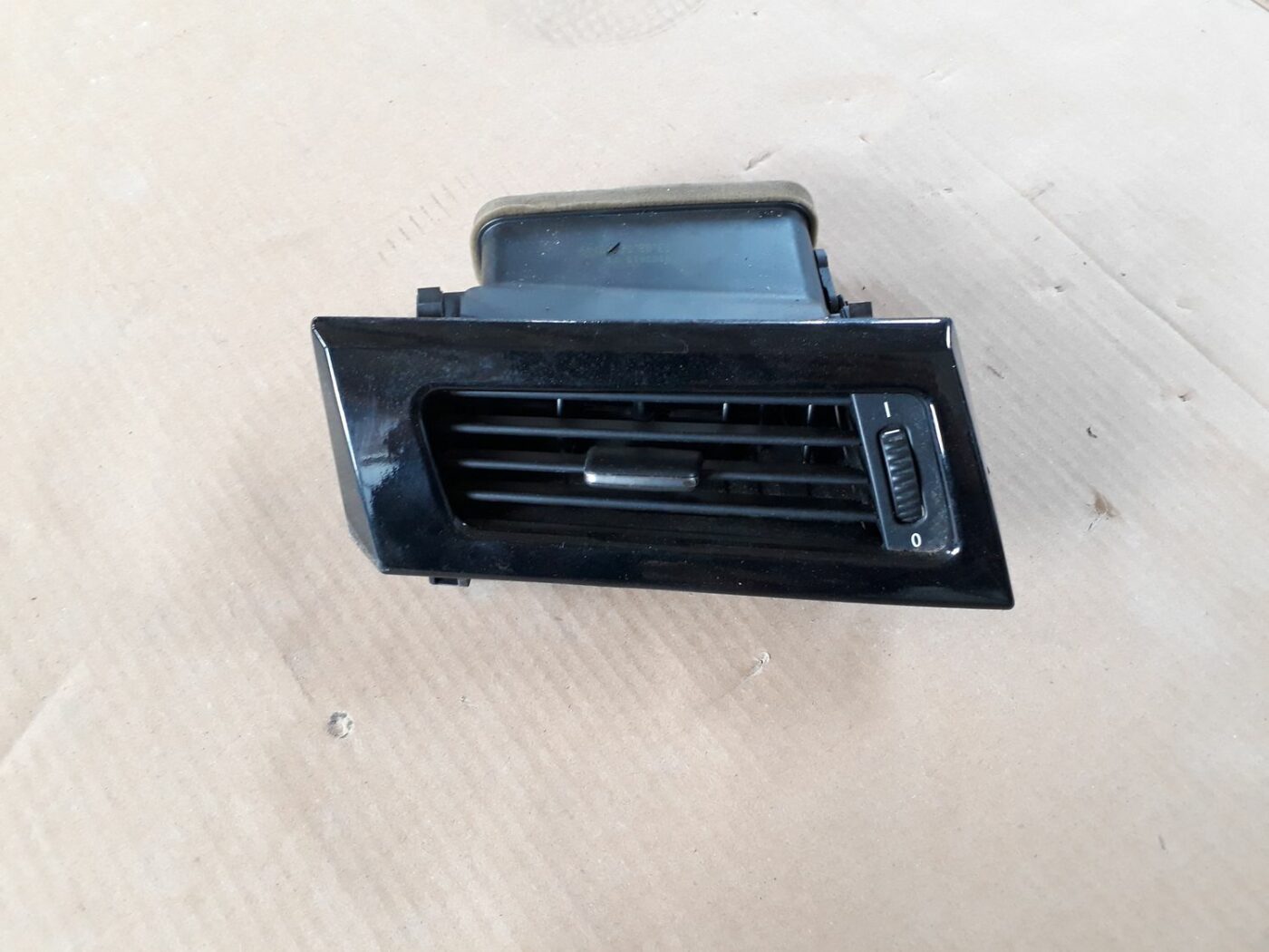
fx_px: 990
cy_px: 476
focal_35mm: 27
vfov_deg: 51.4
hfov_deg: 65.3
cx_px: 634
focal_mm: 3.6
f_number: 1.9
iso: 200
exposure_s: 1/33
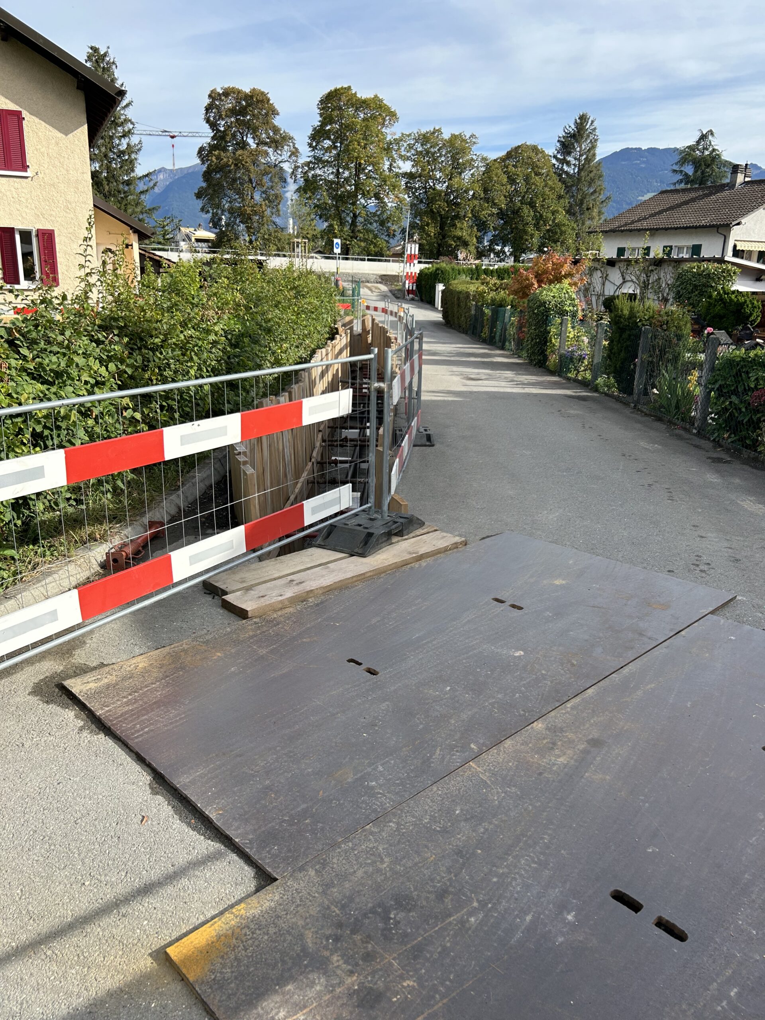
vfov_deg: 67.3
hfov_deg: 53.1
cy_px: 510
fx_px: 766
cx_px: 382
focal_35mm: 26
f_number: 1.5
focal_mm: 5.7
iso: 50
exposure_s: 1/2008
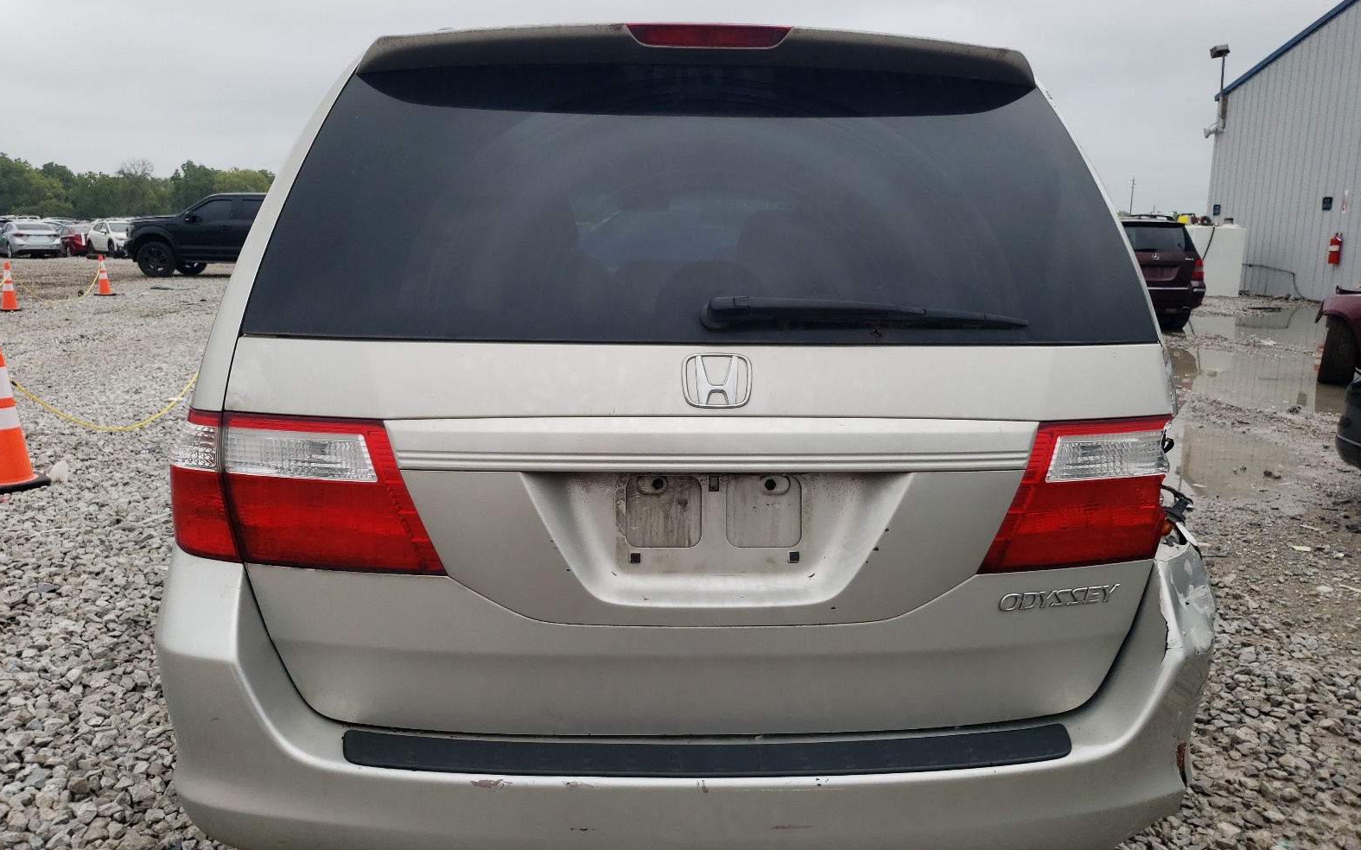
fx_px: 1038
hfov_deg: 66.5
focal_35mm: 28
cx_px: 680
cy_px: 441
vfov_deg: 44.5
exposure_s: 1/1111
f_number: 1.5
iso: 50
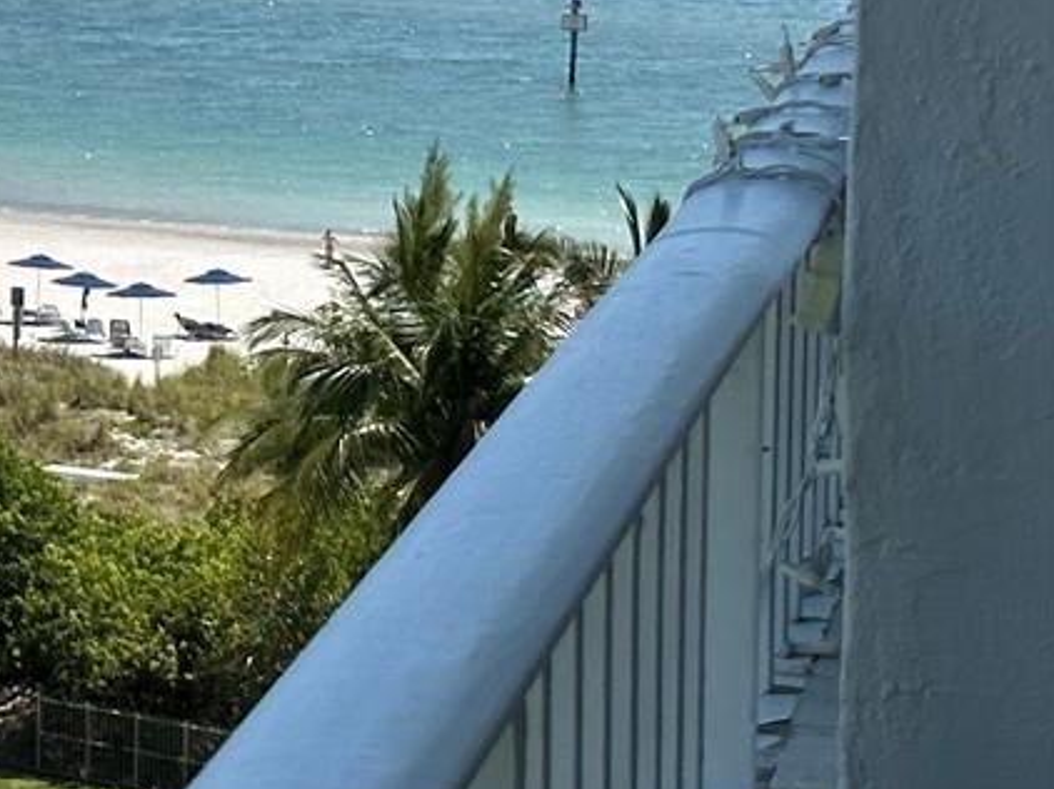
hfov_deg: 10.2
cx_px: -939
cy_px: 240
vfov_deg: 8.1
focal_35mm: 182
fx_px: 5538
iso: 64
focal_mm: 6.86
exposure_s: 1/4785
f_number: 1.78
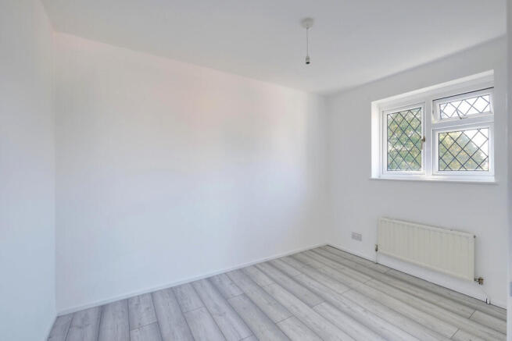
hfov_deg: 100.4
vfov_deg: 77.4
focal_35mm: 15
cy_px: 170
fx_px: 213
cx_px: 256
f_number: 9
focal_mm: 10
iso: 400
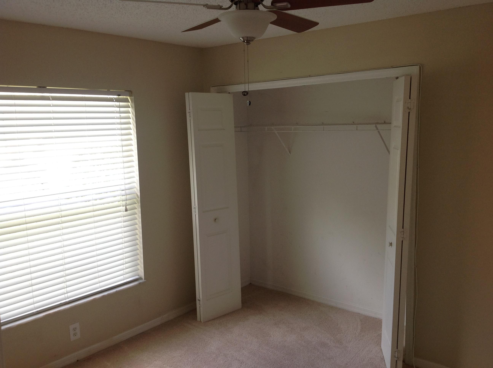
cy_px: 184
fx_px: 498
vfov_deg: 40.6
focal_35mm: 35
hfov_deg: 52.7
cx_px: 246
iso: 50
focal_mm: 4.28
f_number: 2.4
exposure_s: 1/60
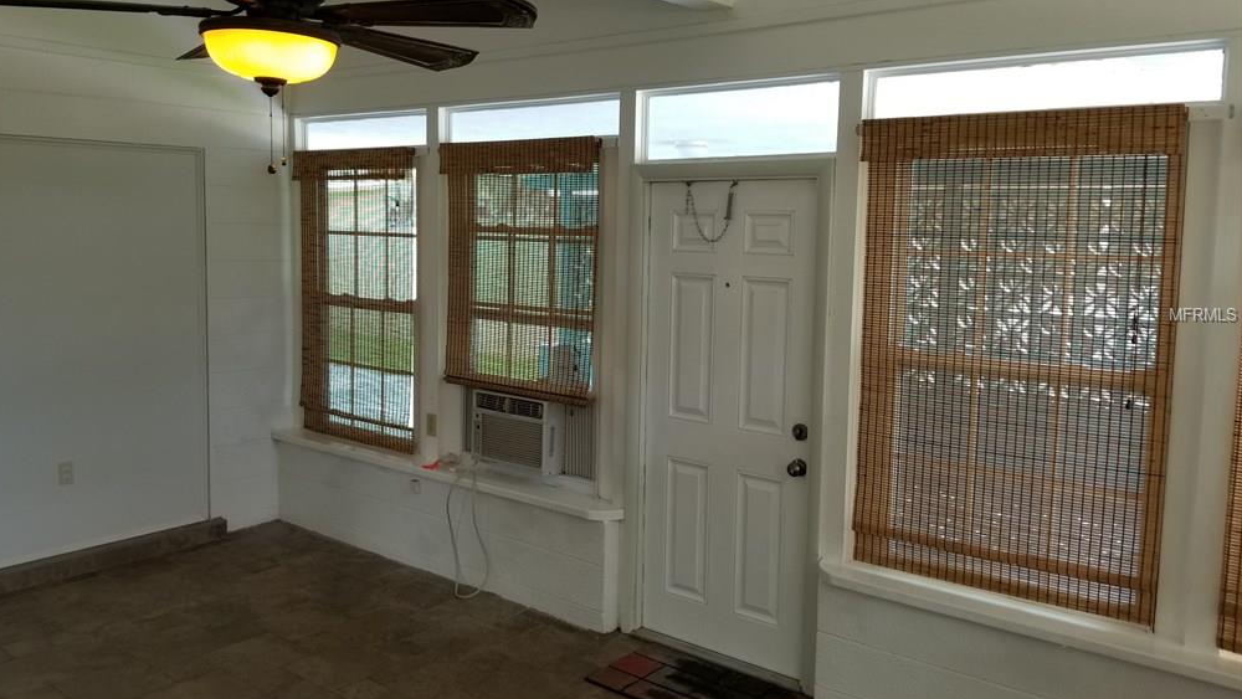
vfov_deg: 40.2
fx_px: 955
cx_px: 609
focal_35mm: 29
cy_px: 315
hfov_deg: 66.0
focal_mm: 4.25
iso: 50
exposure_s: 1/56
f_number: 1.7
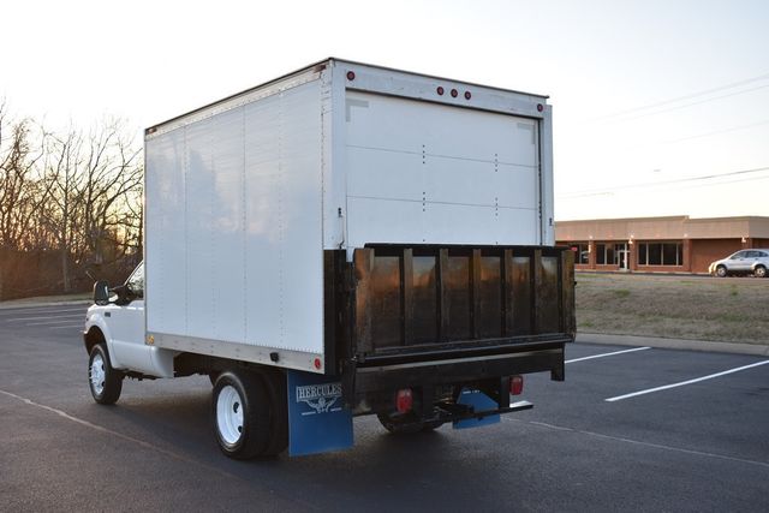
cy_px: 256
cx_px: 384
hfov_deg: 51.3
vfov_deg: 35.5
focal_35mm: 38
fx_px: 801
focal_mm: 25
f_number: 5.6
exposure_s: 1/250
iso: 400
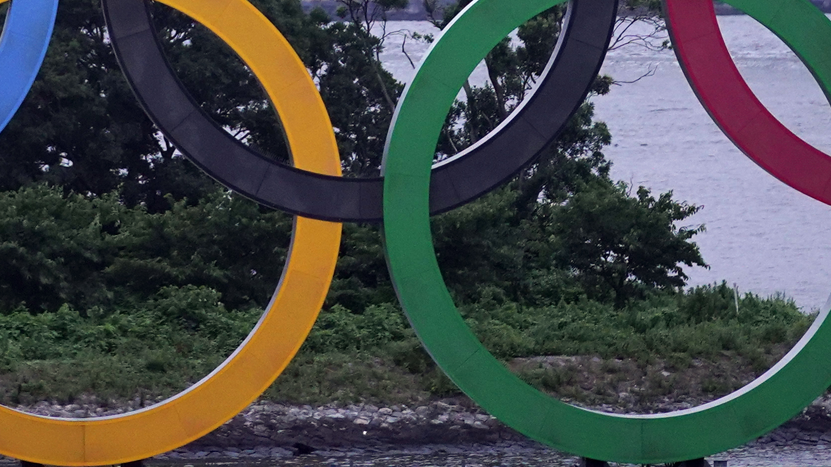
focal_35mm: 670
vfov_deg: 1.8
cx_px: 193
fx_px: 14762
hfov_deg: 3.2
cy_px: -437
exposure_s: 1/320
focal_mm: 178
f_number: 2.8
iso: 2000
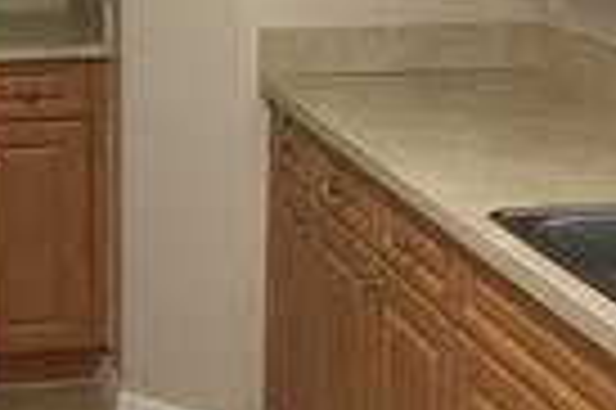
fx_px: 1607
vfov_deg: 14.5
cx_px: 45
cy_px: 126
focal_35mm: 94
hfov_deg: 21.2
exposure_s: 1/24
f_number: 2.4
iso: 200
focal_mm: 3.3
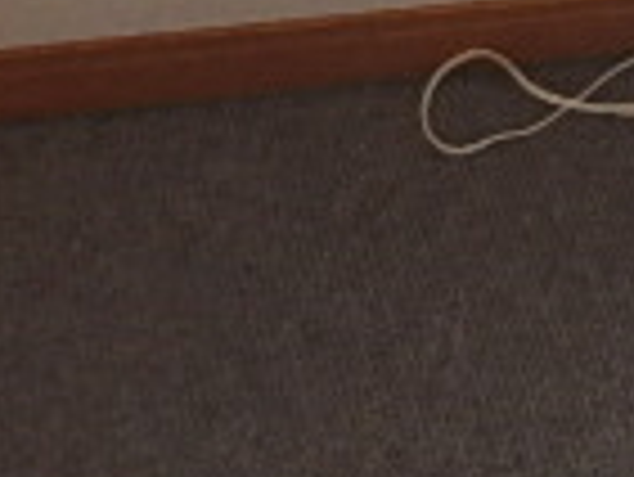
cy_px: -252
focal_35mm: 95
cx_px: 1264
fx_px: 1741
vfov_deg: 14.5
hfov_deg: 16.1
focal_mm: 3.7
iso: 200
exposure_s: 1/40
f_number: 3.5
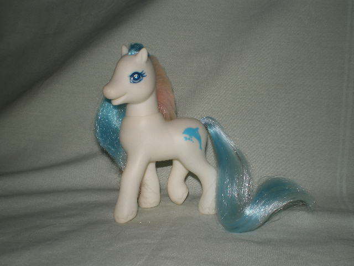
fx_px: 389
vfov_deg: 37.7
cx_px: 177
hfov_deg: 49.0
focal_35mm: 38
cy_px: 133
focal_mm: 6.3
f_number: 4.6
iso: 64
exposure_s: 1/30
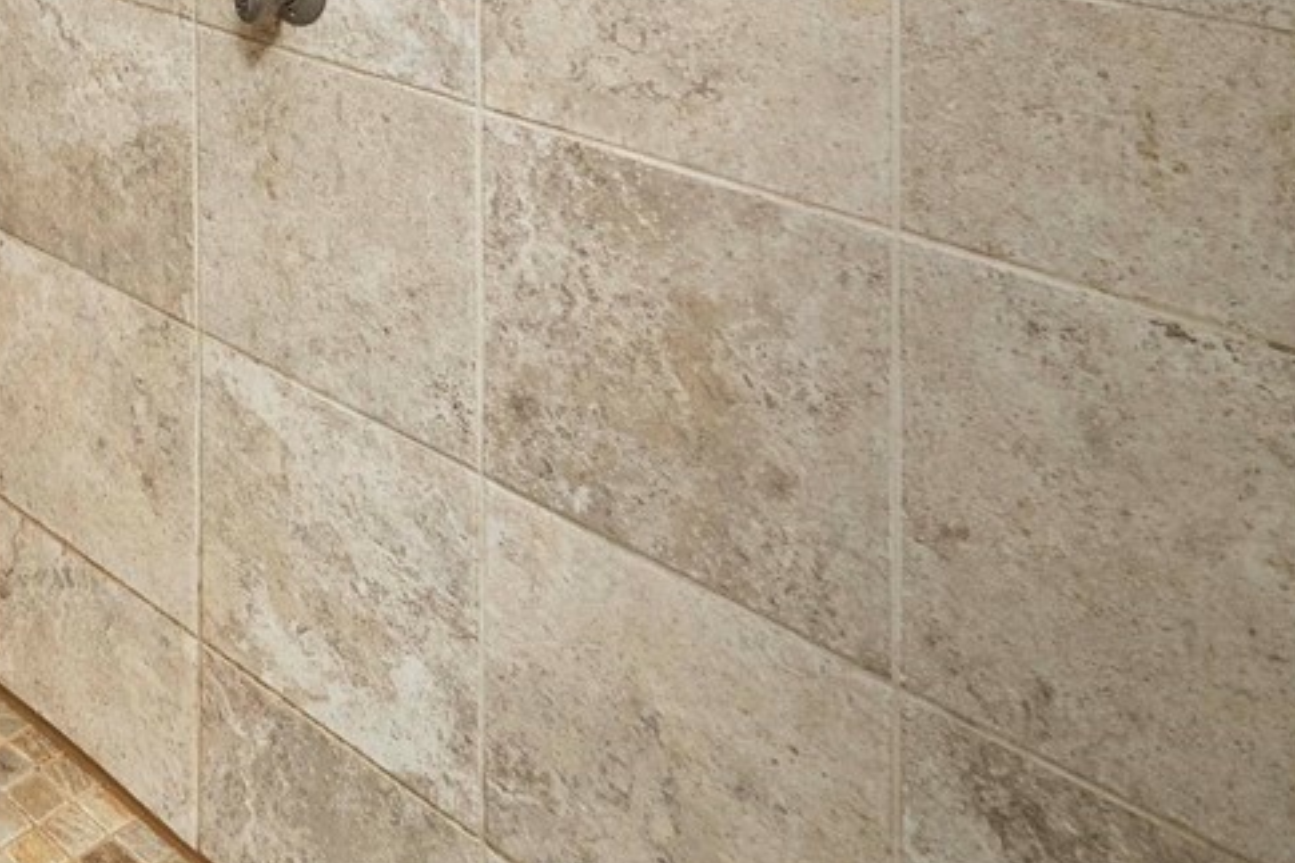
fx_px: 1510
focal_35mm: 42
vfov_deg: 24.4
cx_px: -204
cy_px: -453
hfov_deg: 37.1
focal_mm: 12
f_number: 6.3
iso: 1000
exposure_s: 1/60
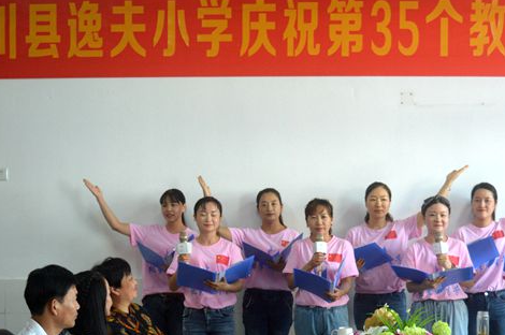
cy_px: 244
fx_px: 894
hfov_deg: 31.4
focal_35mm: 64
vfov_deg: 21.1
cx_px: 314
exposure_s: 1/60
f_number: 4
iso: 560
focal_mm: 25
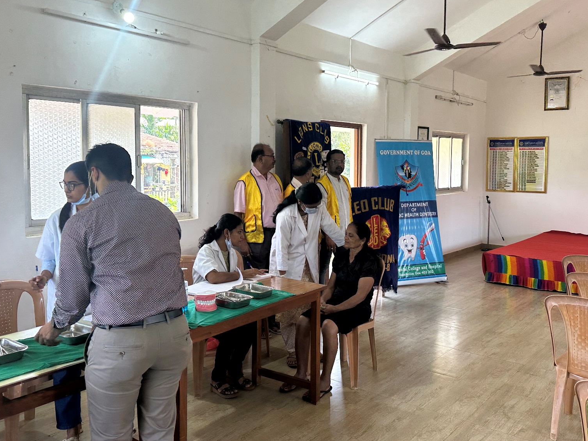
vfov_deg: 44.1
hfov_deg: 56.7
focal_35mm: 32
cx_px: 318
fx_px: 544
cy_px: 192
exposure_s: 1/131
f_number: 1.78
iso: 64
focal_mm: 6.86
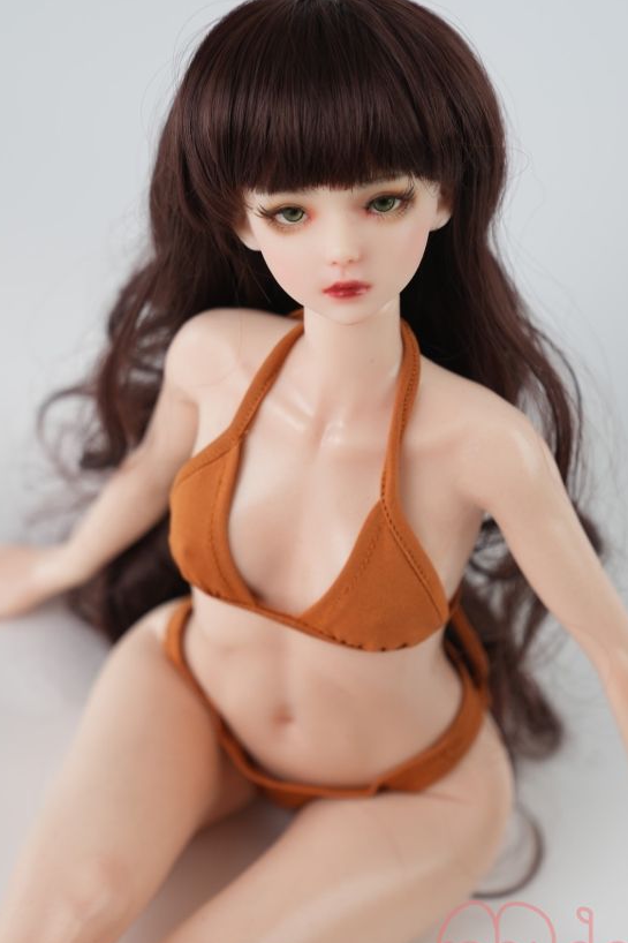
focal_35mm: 77
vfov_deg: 26.3
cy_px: 497
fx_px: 2016
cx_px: 335
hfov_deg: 17.7
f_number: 4.5
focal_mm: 70
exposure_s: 1/125
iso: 500
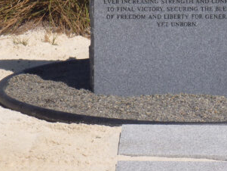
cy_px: -45
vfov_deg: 5.9
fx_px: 1640
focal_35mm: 250
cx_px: 158
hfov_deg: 7.9
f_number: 5.7
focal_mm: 17.4
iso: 80
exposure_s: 1/500
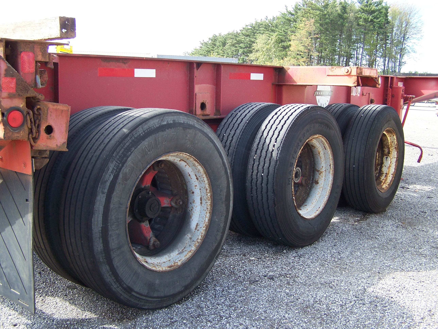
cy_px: 164
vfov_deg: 37.7
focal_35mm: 38
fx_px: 481
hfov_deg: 49.0
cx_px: 219
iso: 80
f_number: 2.8
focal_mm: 6.3
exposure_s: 1/180
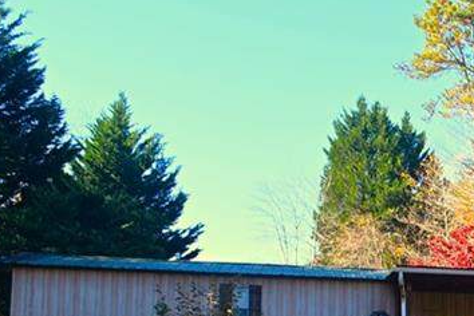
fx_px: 1027
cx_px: 605
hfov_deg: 23.2
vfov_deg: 17.0
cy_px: 343
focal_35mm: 78
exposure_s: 1/100
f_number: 5.6
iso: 100
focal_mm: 18
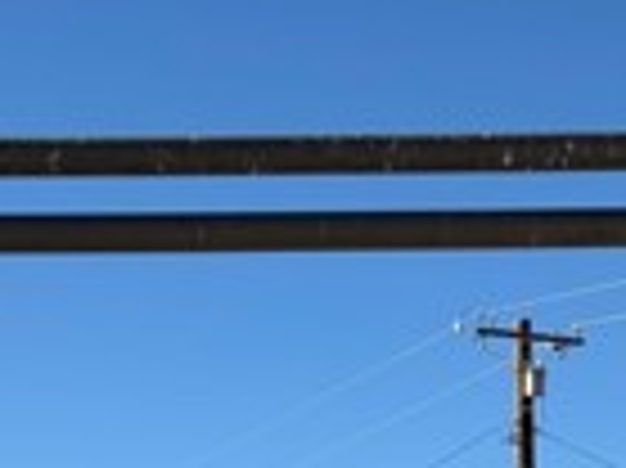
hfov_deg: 16.4
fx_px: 2168
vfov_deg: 11.3
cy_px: 900
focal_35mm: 120
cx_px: 284
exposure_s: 1/3623
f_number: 1.6
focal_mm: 5.96
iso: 50
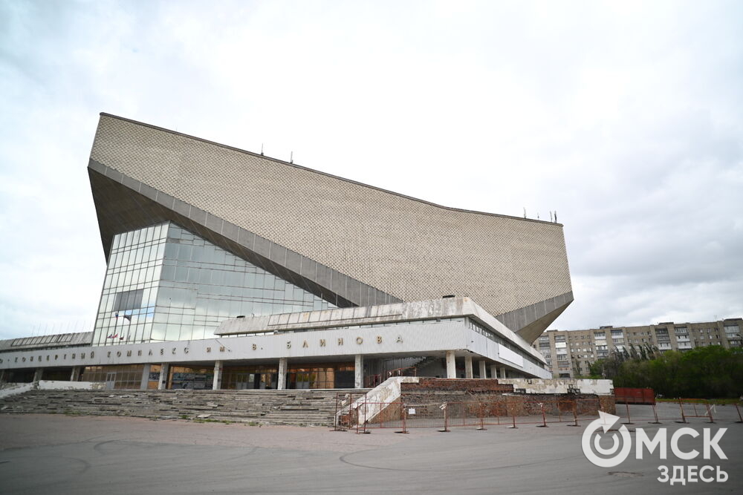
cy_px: 248
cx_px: 372
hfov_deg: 84.0
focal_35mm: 20
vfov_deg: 61.9
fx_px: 413
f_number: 2.8
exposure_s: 1/640
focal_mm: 20
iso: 100
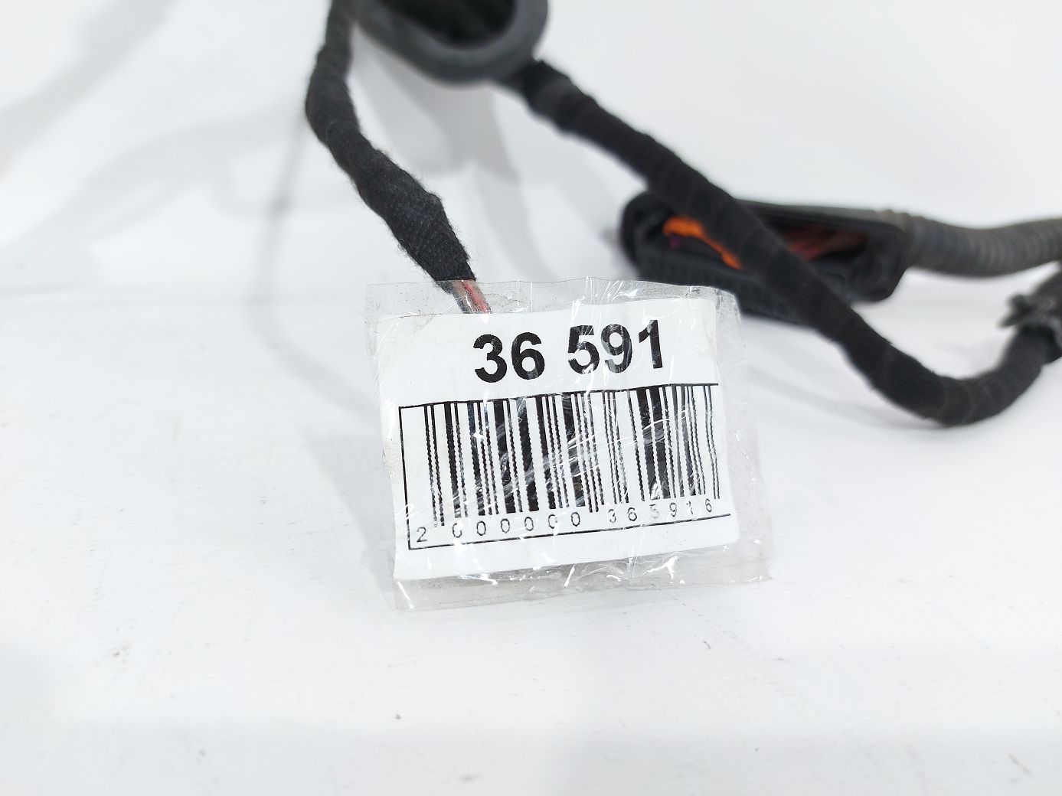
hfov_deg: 71.6
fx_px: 736
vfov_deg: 56.8
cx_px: 531
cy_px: 398
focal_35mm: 24
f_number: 1.8
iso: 64
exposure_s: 1/50
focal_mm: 5.23
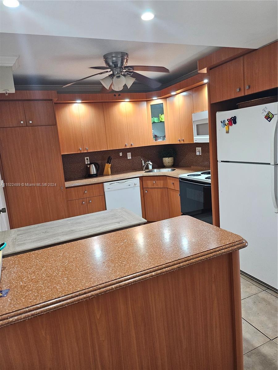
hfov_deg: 56.8
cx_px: 139
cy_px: 185
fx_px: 257
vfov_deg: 71.6
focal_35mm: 24
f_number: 1.8
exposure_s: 1/120
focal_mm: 5
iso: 400
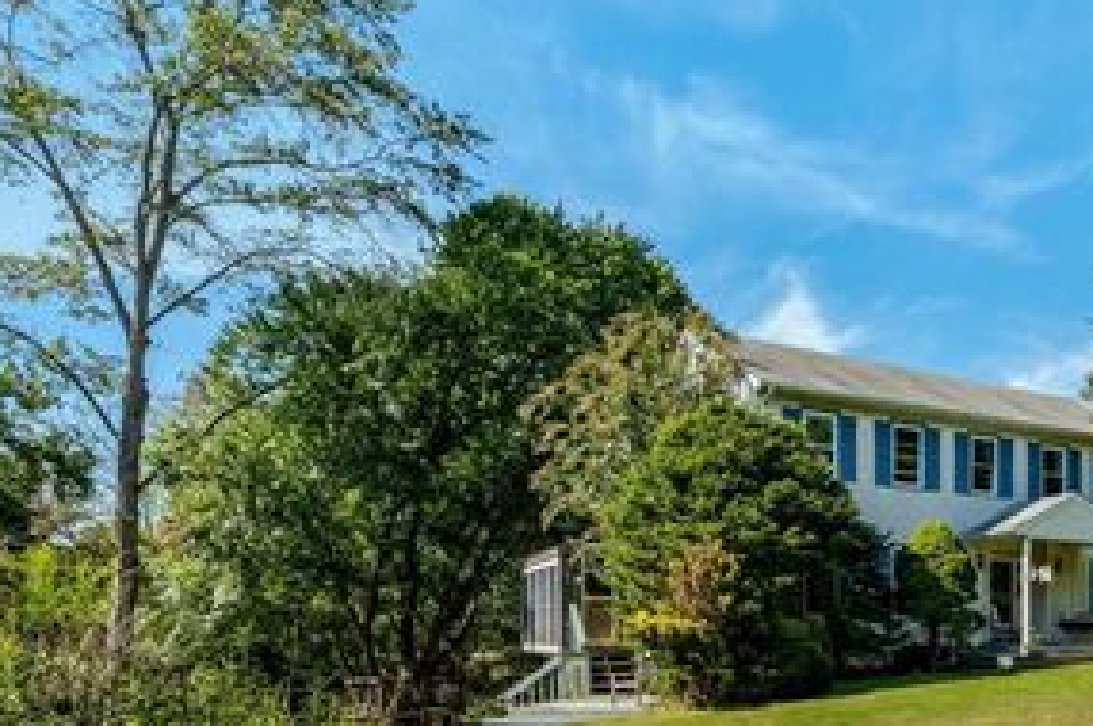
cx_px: 944
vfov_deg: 44.5
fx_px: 849
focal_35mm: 28
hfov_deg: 58.0
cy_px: 556
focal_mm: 16
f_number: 8
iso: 1250
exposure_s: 1/1250
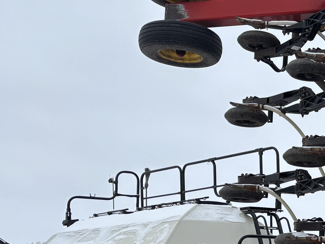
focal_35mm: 92
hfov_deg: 18.7
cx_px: 497
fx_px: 864
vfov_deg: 15.7
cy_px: 247
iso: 50
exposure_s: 1/1499
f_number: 1.6
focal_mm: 5.96
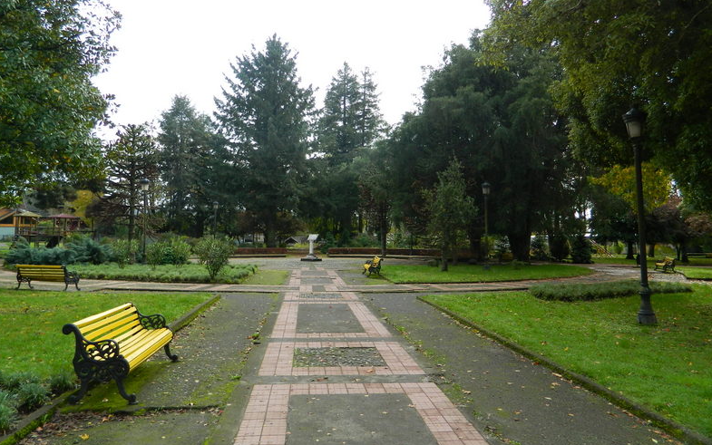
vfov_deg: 46.0
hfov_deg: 68.4
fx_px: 524
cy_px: 206
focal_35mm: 27
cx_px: 350
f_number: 3.1
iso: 80
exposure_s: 1/200
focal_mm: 4.5
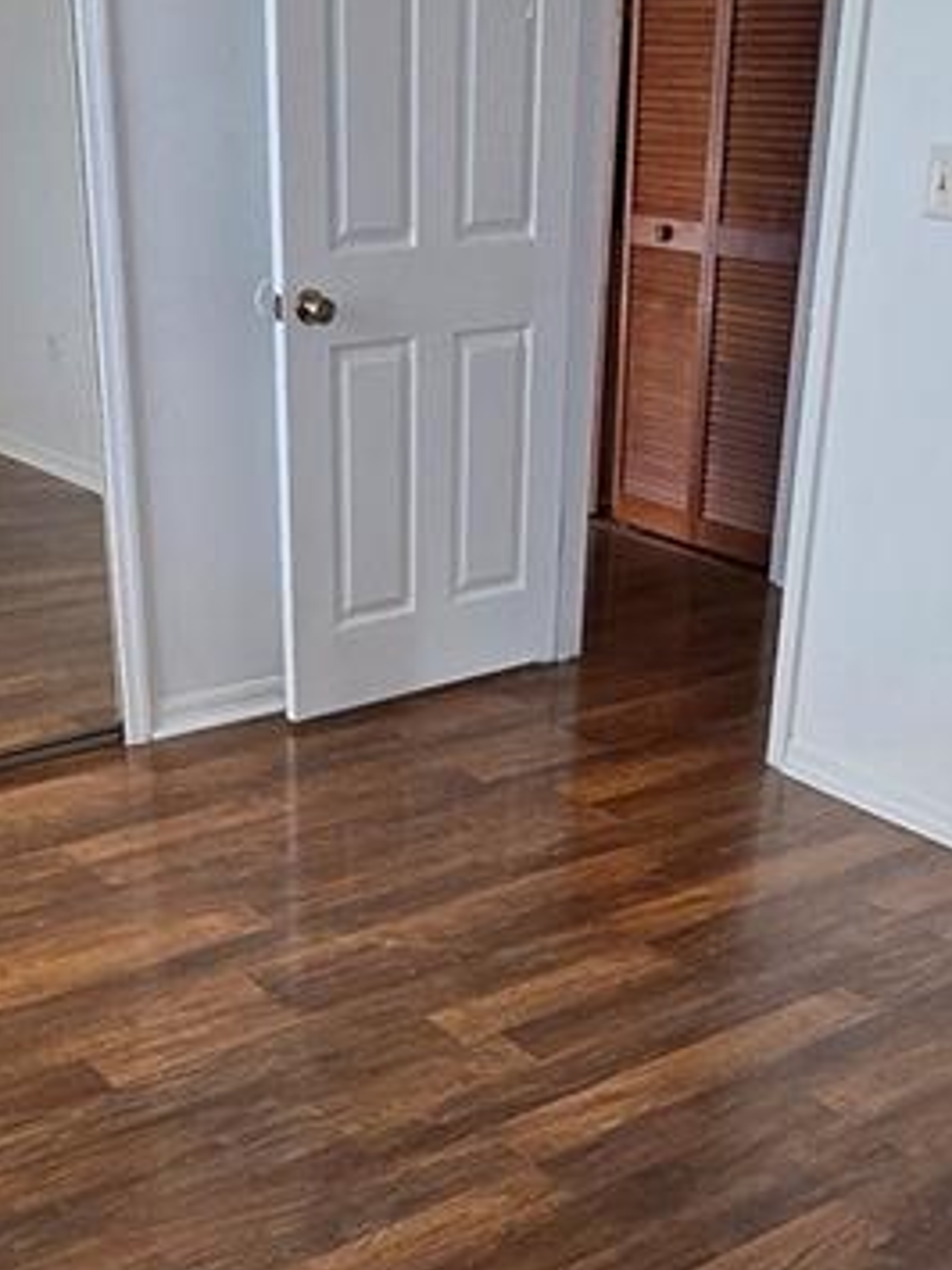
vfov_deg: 42.0
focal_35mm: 44
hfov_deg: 32.8
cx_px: 451
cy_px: 905
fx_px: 1614
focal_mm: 2.2
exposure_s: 1/359
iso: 160
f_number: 2.2
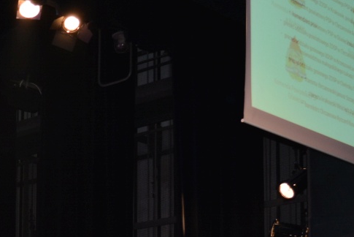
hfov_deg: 18.0
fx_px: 1048
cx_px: -93
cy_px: 313
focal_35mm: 107
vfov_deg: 12.5
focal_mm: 23
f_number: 3.8
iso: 500
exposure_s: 1/60
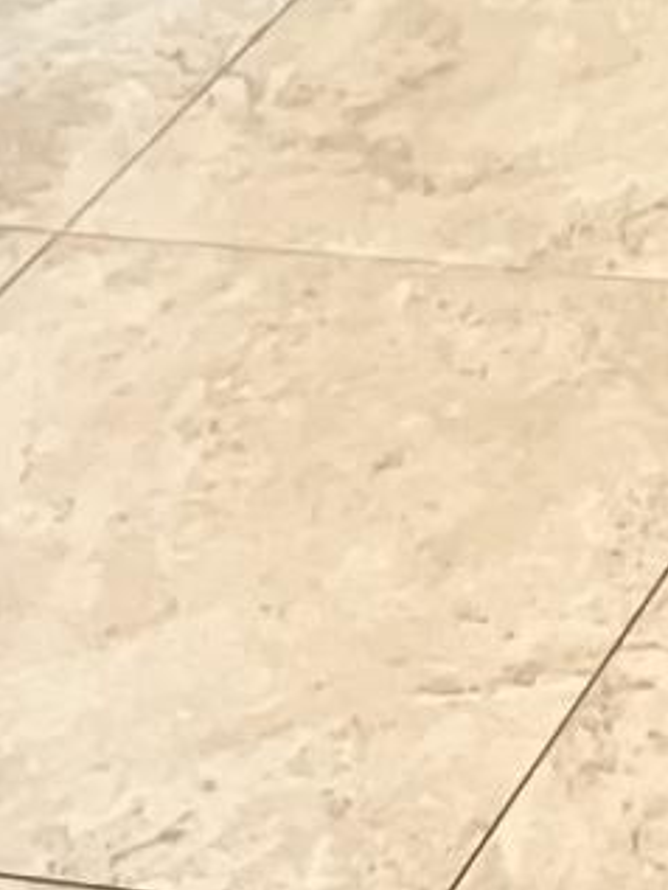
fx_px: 4217
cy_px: -1196
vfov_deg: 10.5
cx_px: 1855
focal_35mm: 164
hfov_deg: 8.0
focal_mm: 4.2
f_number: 1.6
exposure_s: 1/60
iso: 250
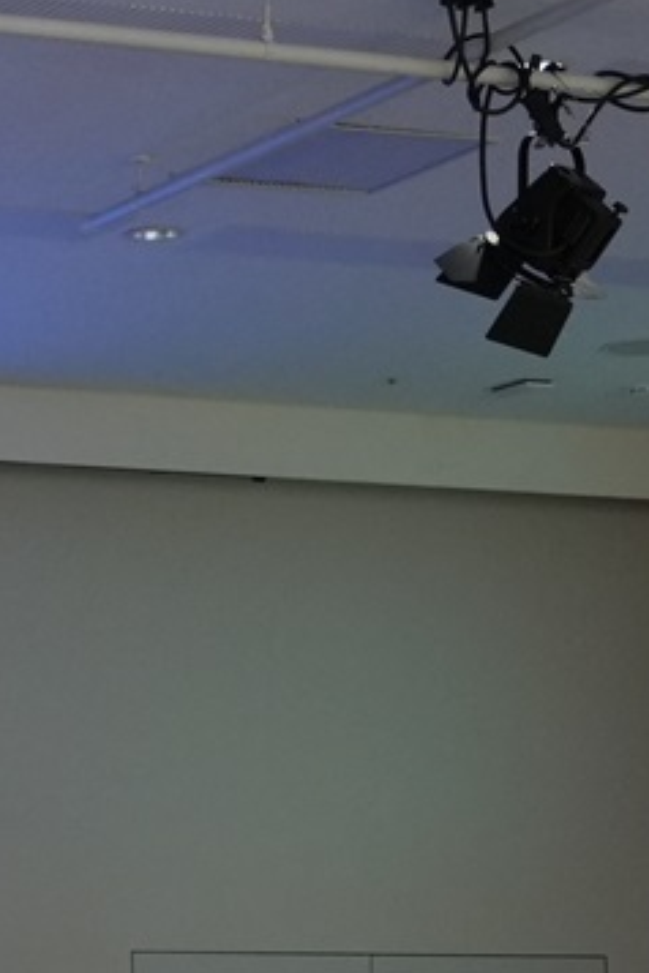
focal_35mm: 147
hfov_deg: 9.0
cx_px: -428
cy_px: 912
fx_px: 3986
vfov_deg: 13.8
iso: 5000
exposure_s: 1/100
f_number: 2.8
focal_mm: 41.4
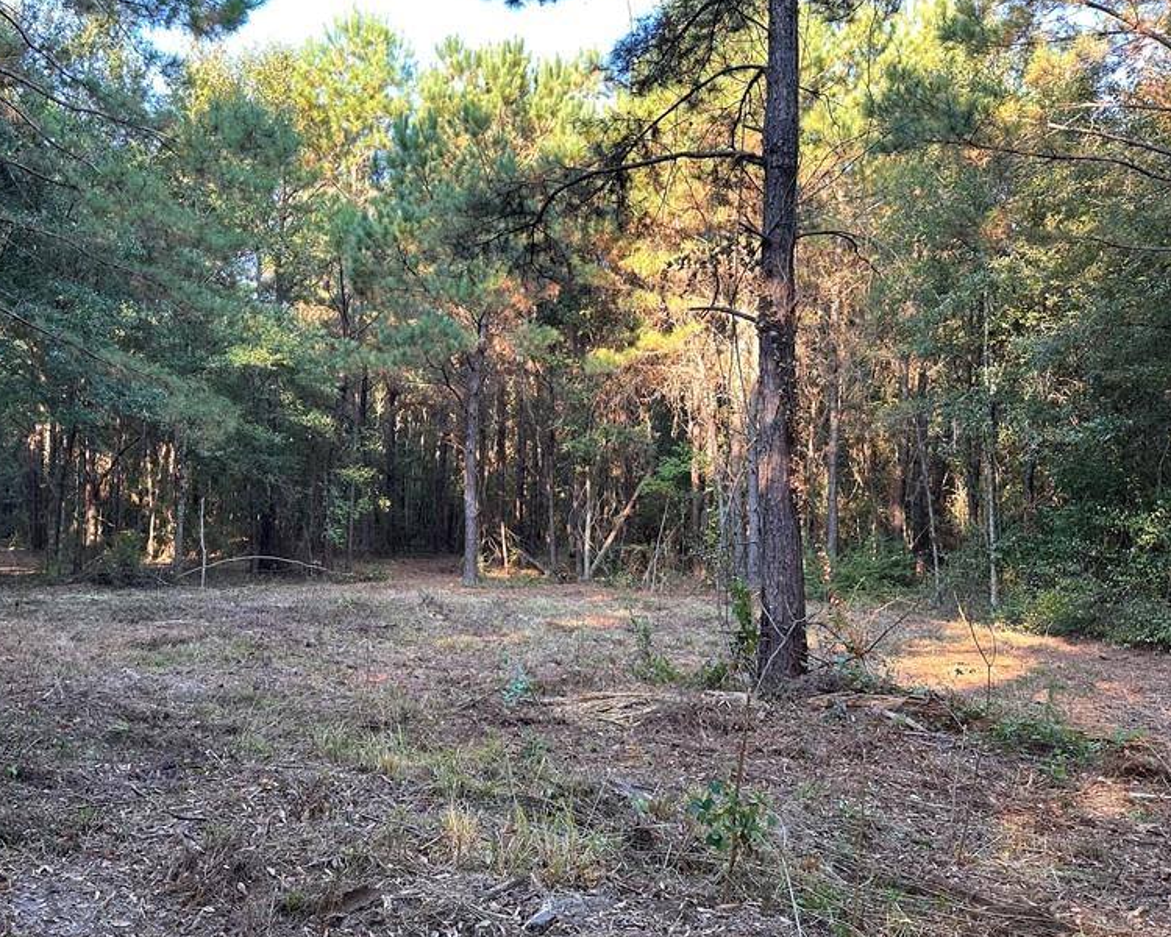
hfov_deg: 54.7
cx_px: 404
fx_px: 1109
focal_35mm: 32
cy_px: 475
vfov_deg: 45.8
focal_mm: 6.86
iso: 100
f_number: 1.78
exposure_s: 1/121
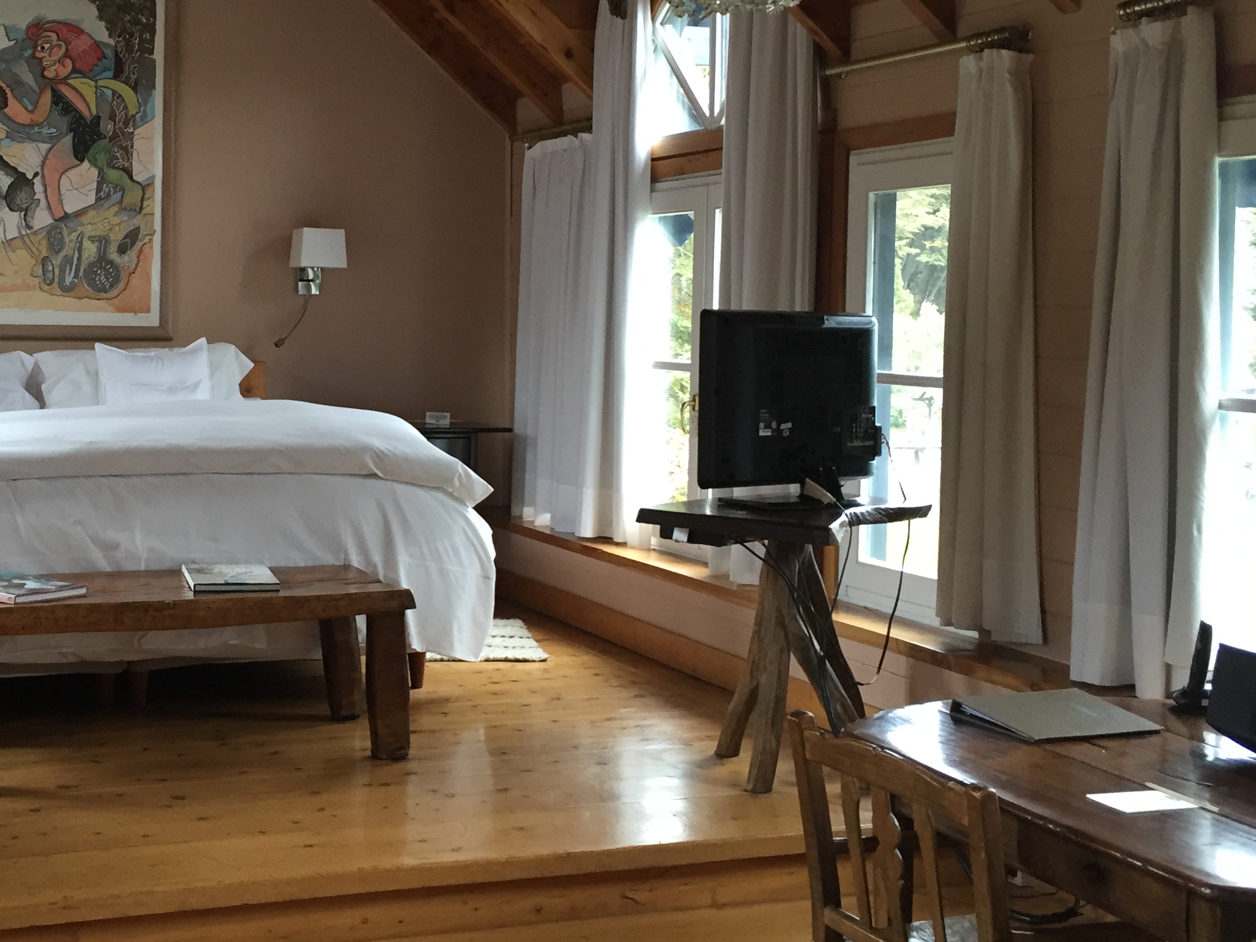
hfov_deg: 38.9
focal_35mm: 48
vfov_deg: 30.2
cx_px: 352
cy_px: 380
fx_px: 1742
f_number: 2.2
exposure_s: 1/33
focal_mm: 4.15
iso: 80
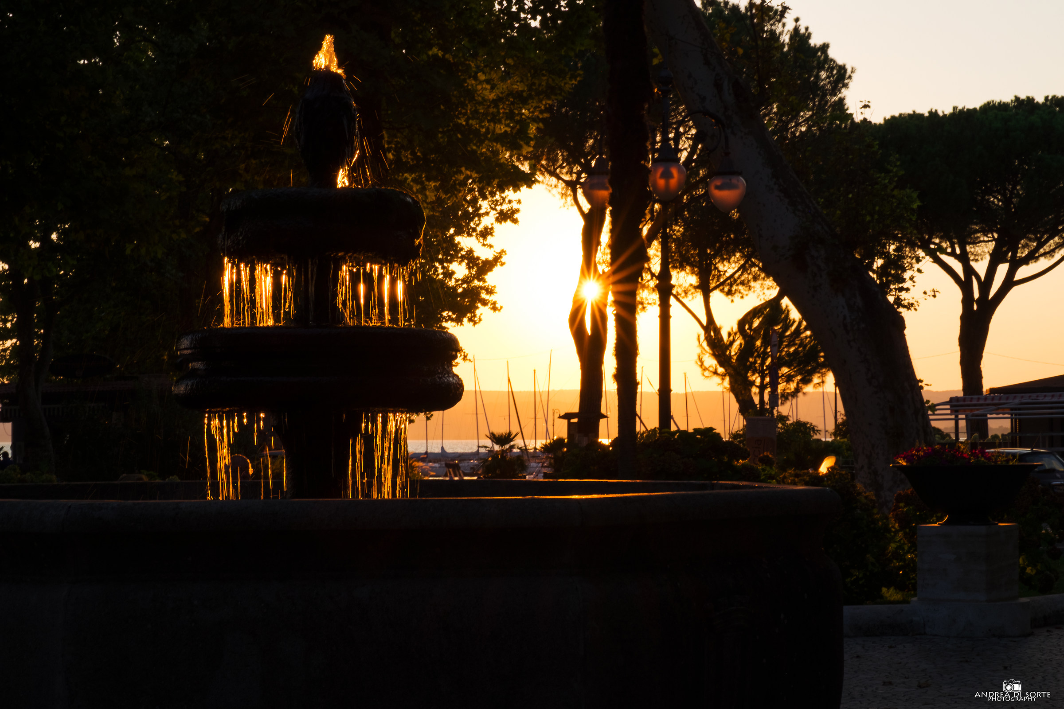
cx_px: 532
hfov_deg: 27.7
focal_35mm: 73
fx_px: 2157
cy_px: 354
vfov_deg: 18.7
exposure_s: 1/30
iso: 200
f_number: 22
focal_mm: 48.5
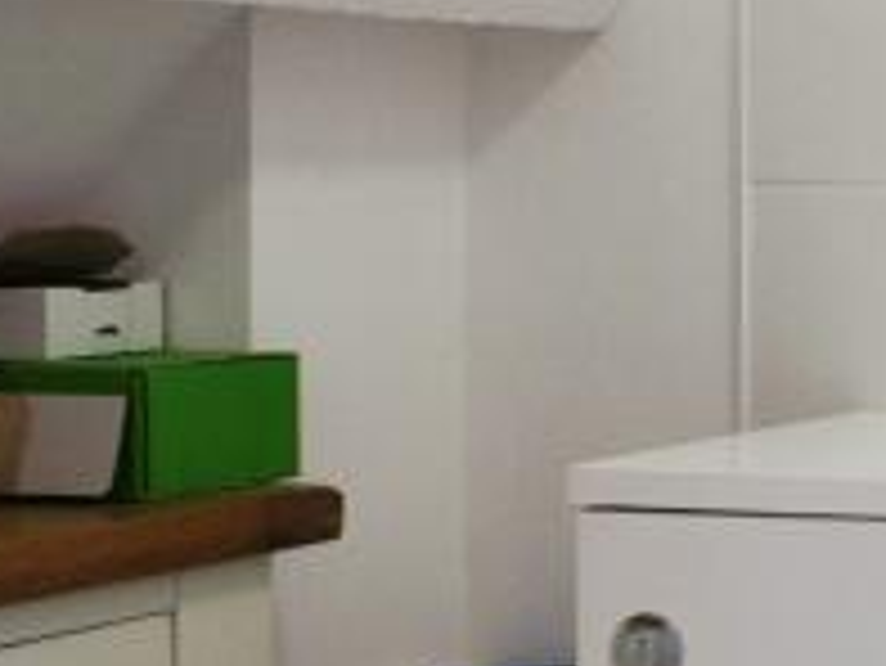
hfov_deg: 14.9
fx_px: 2049
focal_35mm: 80
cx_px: 2127
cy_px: 133
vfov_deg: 18.3
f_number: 9
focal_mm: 16
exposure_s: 1/40
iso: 800
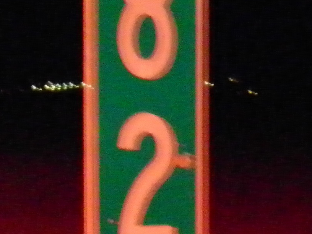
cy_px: 437
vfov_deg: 5.1
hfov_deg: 6.8
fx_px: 2605
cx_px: -78
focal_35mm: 289
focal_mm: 10
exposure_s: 1/2
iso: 800
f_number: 3.6
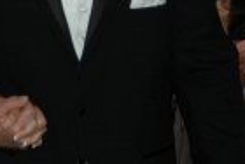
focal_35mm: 192
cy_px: -50
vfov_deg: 7.1
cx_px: -35
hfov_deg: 10.5
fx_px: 1309
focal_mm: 40
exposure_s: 1/60
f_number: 5
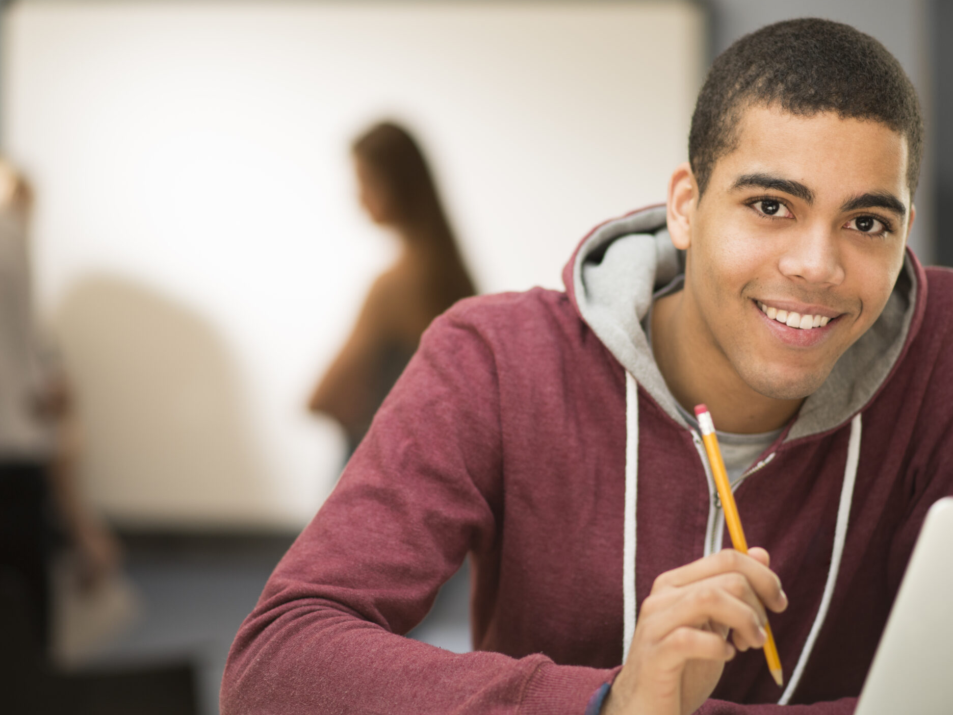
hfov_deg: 17.6
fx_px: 3084
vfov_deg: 13.2
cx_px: 509
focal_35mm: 112
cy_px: 388
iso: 200
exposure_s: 1/100
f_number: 2
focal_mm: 85
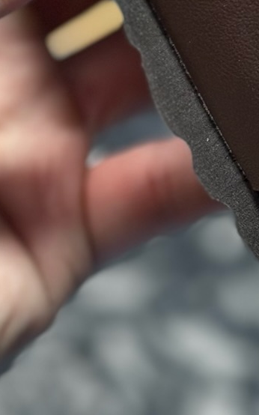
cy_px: -144
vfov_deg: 10.9
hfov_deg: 6.9
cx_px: 308
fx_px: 2124
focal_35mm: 188
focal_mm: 6.86
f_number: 1.78
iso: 64
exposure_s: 1/156
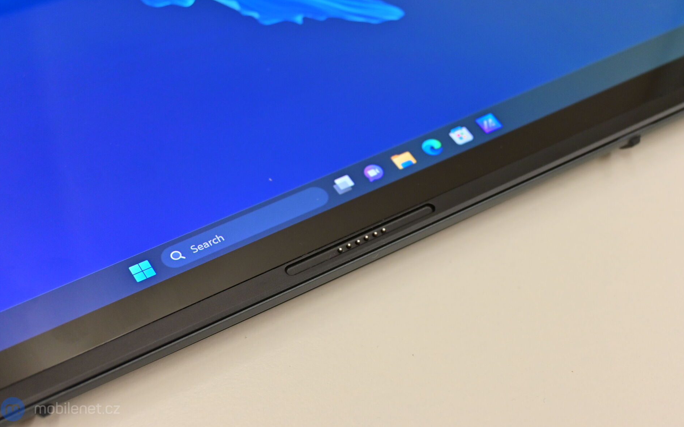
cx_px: 338
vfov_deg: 21.4
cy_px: 199
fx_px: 1128
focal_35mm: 61
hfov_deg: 33.7
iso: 400
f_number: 5.6
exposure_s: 1/40
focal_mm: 39
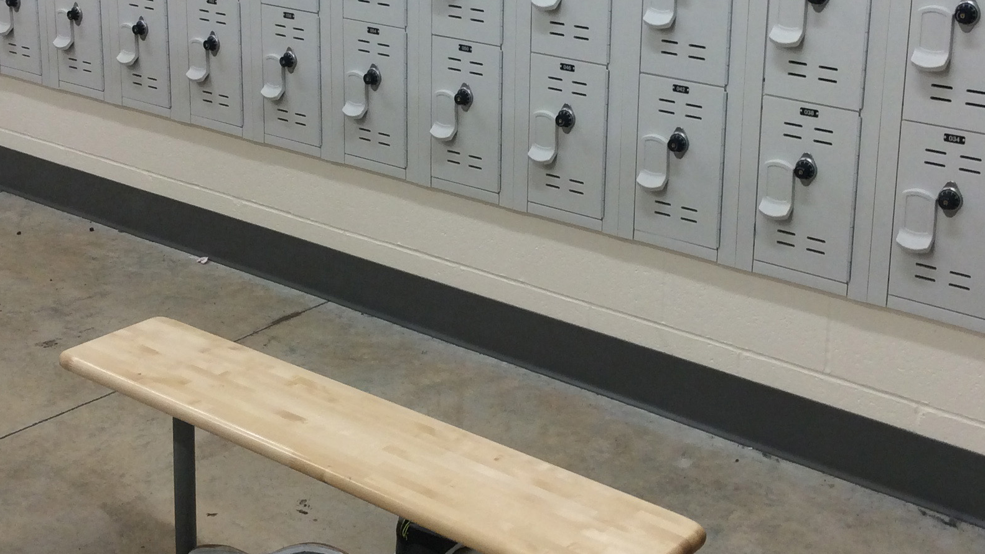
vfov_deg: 20.7
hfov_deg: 36.6
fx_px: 1489
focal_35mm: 57
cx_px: 525
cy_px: 76
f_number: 2.4
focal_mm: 3.3
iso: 40
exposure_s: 1/40
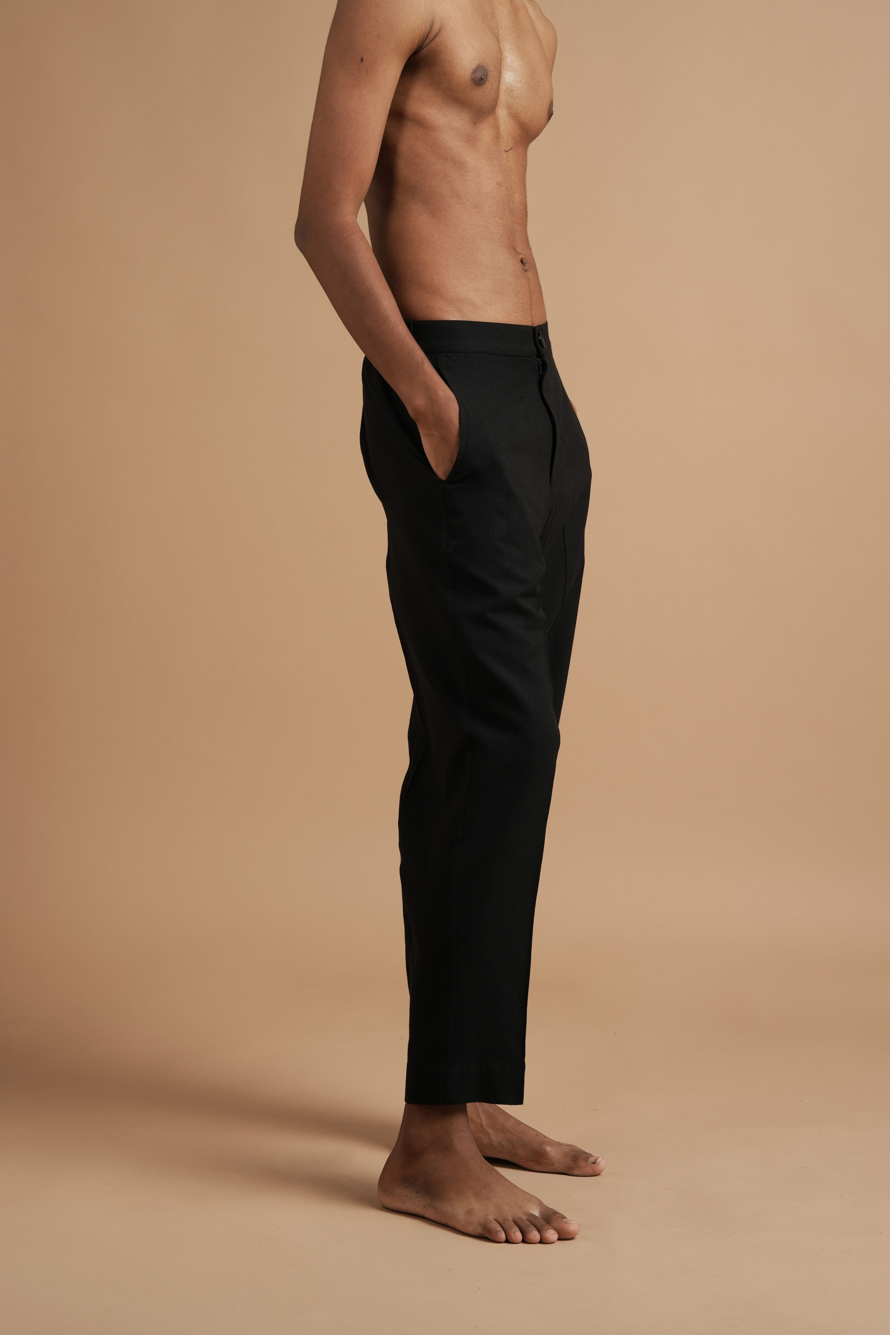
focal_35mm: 70
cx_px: 445
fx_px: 2596
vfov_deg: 28.8
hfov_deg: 19.5
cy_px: 668
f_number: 10
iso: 250
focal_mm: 70
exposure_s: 1/125
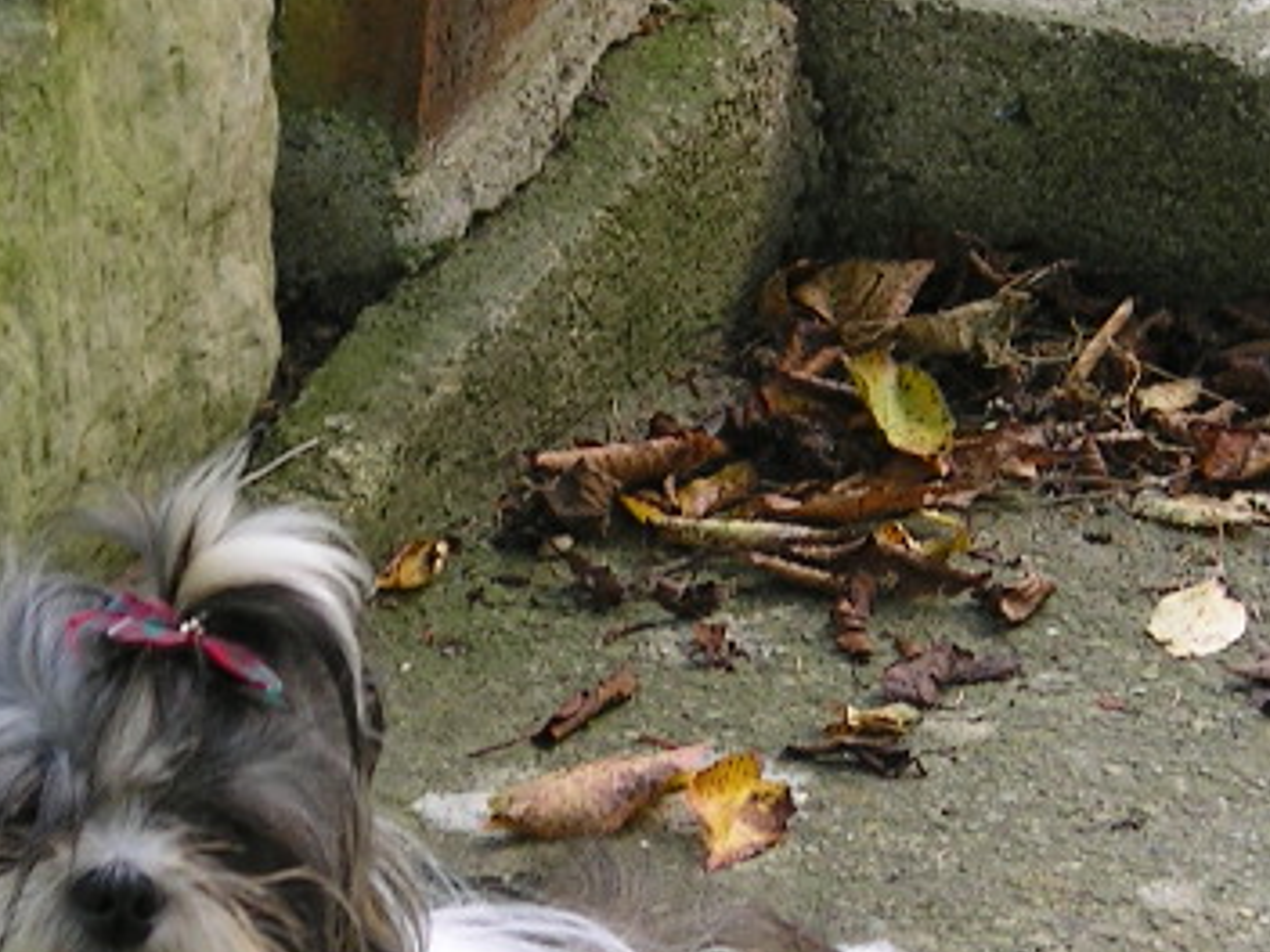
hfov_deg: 6.0
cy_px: 1064
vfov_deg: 4.5
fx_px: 12180
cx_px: 606
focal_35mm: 332
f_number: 4
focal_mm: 23.8
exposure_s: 1/114
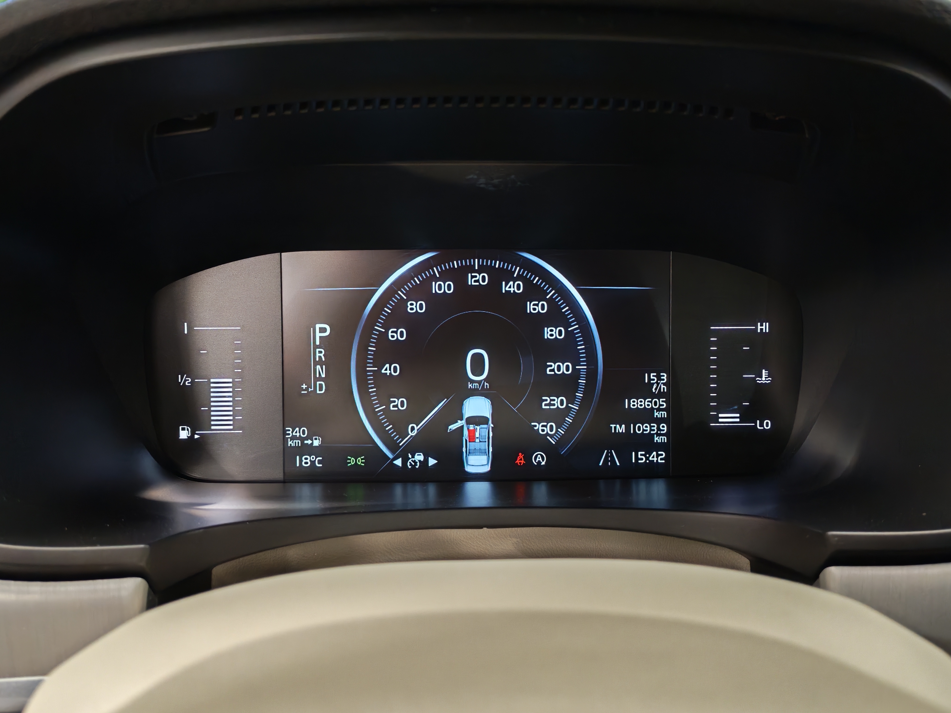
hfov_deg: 58.4
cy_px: 356
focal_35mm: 31
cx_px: 476
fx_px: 852
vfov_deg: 45.4
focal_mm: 6.12
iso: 1206
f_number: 1.9
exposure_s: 1/50
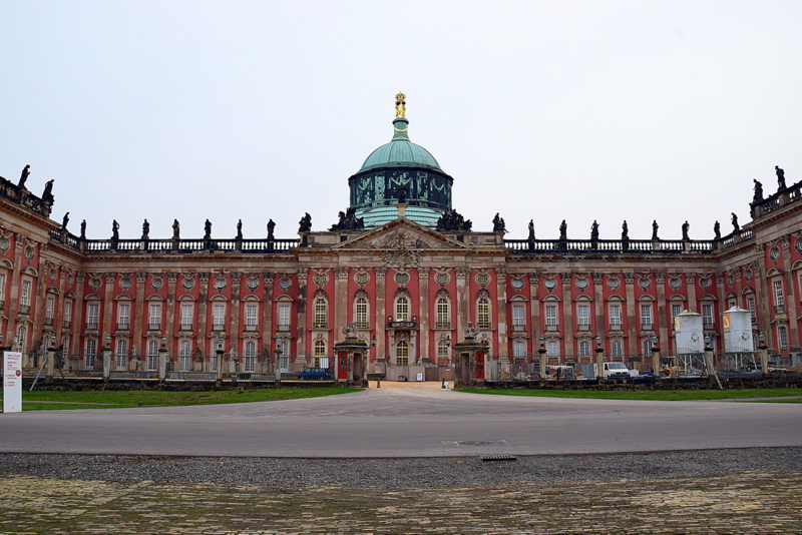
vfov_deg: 48.0
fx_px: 602
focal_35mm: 27
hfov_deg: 67.4
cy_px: 268
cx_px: 401
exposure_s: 1/200
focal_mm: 18
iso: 400
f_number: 10
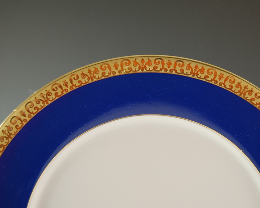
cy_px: 103
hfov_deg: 29.1
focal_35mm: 65
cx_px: 152
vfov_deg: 23.5
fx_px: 500
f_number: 5
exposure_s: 1/30
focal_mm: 38
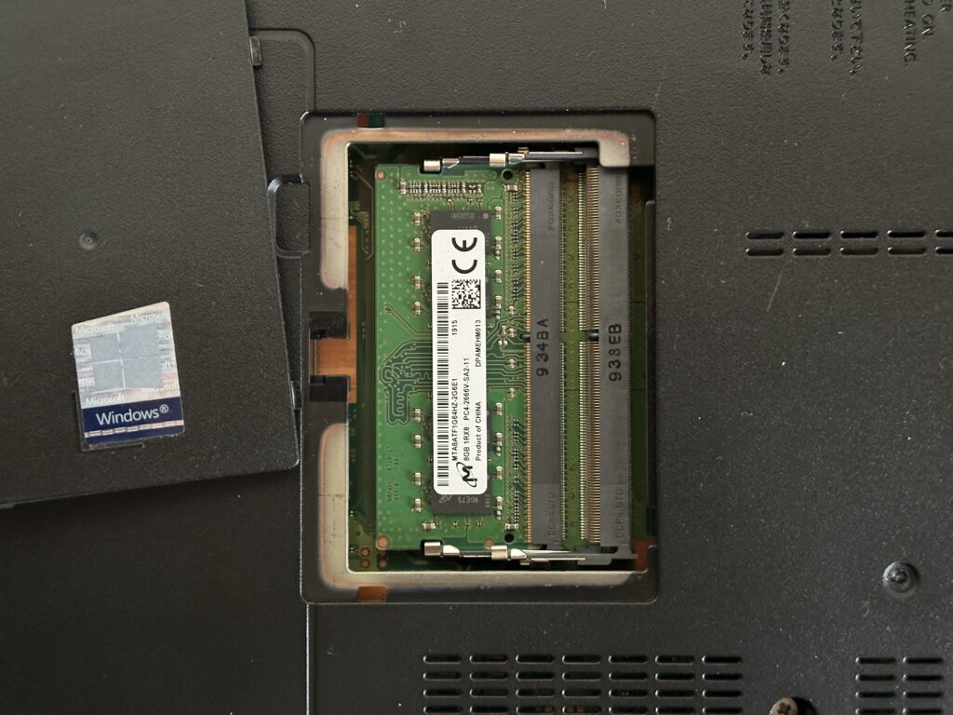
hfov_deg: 39.7
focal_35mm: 48
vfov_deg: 30.3
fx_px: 1321
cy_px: 358
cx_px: 476
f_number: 1.78
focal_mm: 6.86
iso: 640
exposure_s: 1/20
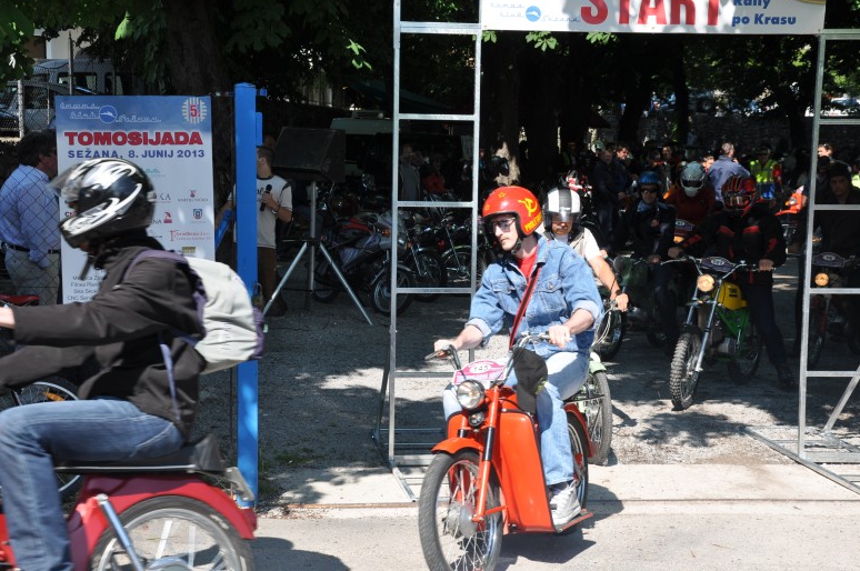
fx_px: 1479
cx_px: 430
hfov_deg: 32.4
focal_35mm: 62
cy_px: 282
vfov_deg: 21.9
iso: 200
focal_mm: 40
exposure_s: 1/320
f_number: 9
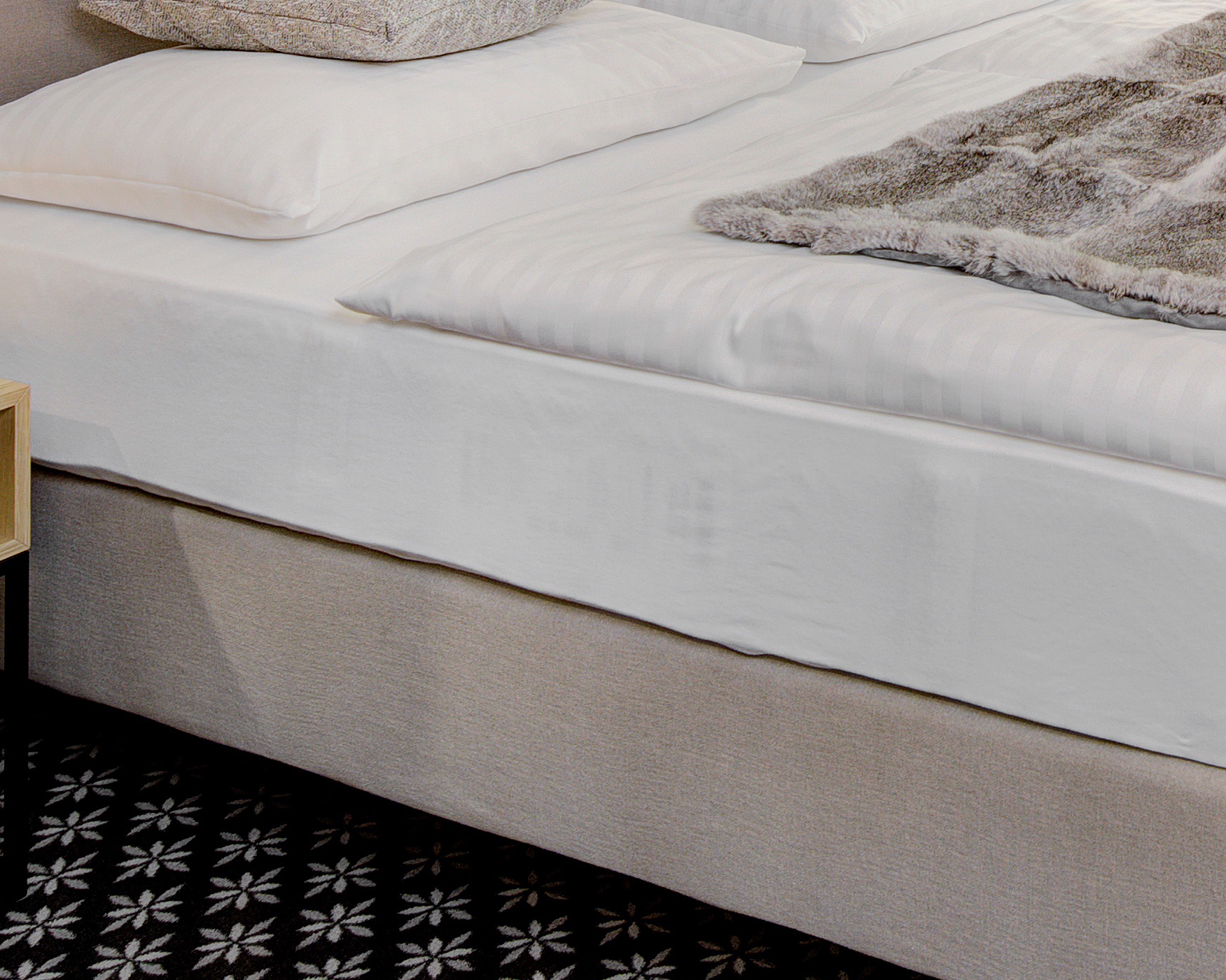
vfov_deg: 25.6
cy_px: -97
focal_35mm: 55
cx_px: 1318
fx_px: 1996
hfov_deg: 30.8
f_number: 7.1
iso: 100
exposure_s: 1/5
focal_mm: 17
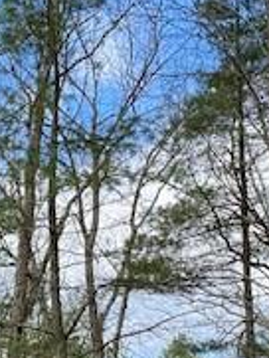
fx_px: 952
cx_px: 8
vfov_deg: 20.8
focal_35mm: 92
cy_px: 324
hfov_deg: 15.8
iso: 32
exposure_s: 1/1082
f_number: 1.8
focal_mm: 4.25
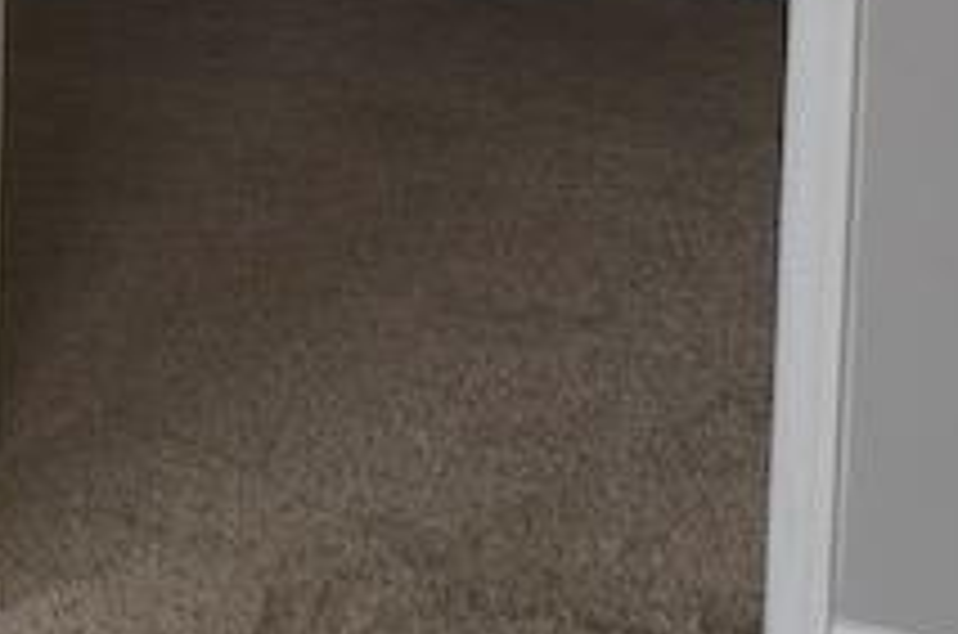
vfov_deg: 7.2
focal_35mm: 180
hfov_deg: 11.3
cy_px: -751
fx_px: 4779
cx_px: -54
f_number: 4
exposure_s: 1/60
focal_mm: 20
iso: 400
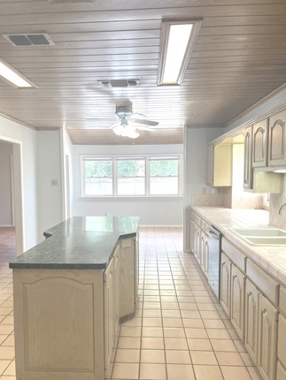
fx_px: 319
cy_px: 201
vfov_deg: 61.6
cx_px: 134
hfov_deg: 48.2
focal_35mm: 29
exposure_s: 1/120
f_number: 1.6
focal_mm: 5.1
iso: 80
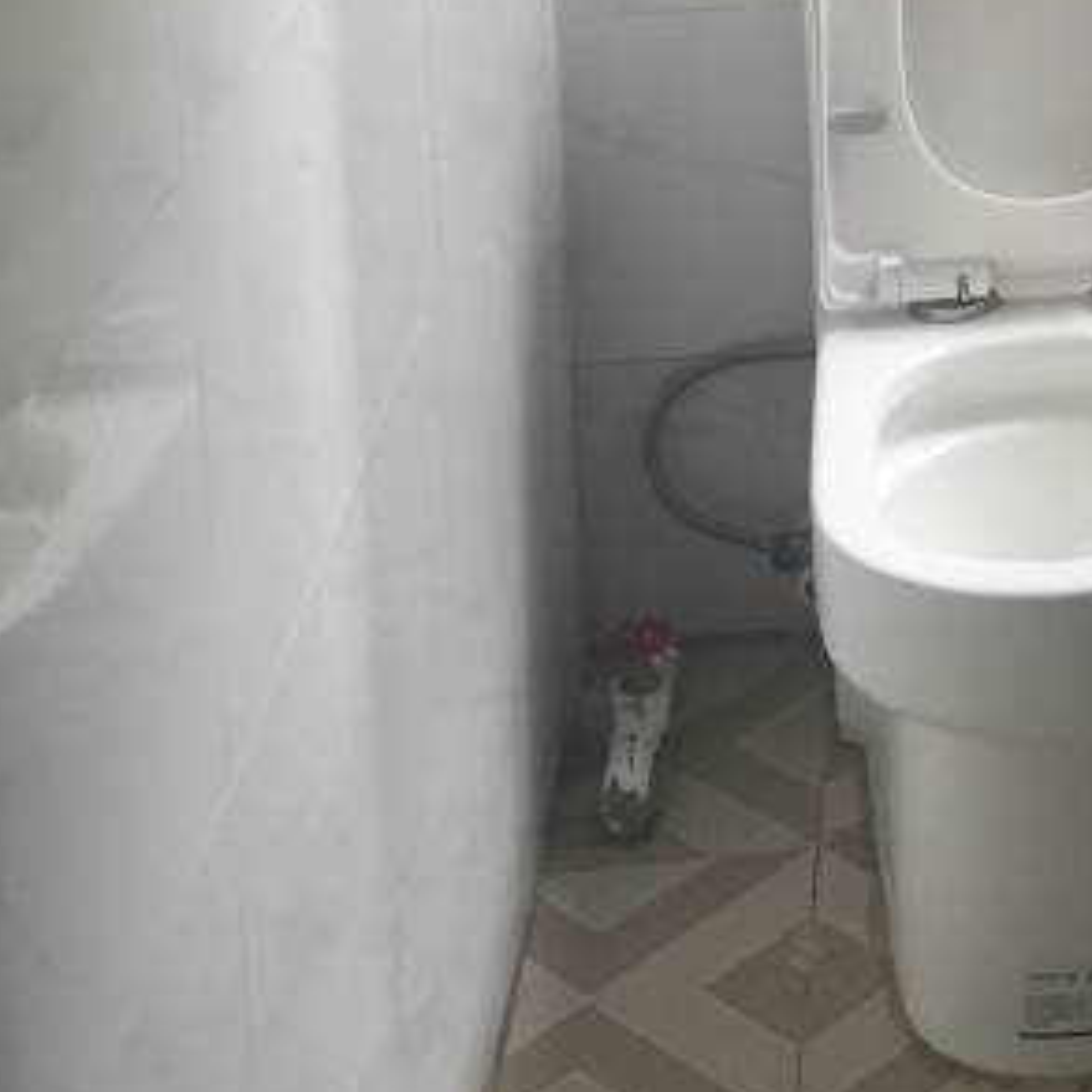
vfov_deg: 18.0
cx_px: 1342
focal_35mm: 87
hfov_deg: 18.8
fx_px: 3105
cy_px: -505
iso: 125
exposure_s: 1/33.3
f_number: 1.8
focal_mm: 3.95
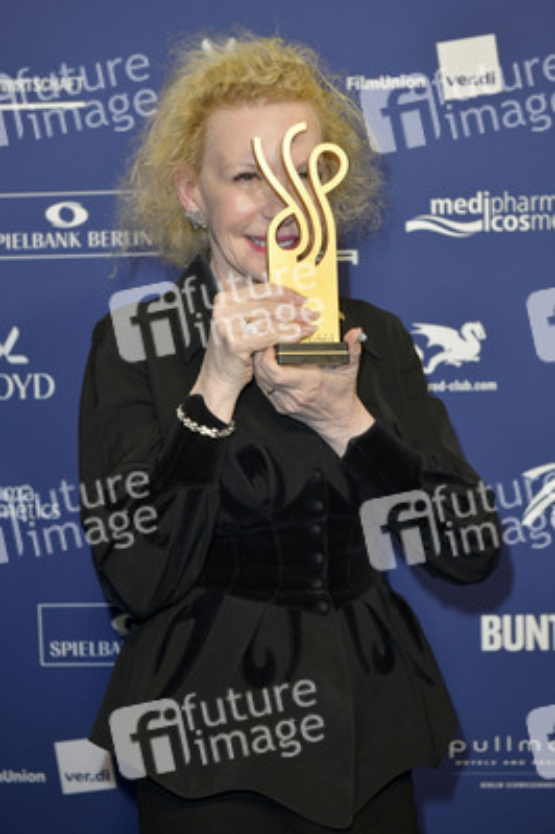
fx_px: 1621
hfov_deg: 19.4
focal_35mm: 70
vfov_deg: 28.9
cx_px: 278
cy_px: 417
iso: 1000
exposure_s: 1/200
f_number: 5.6
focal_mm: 70
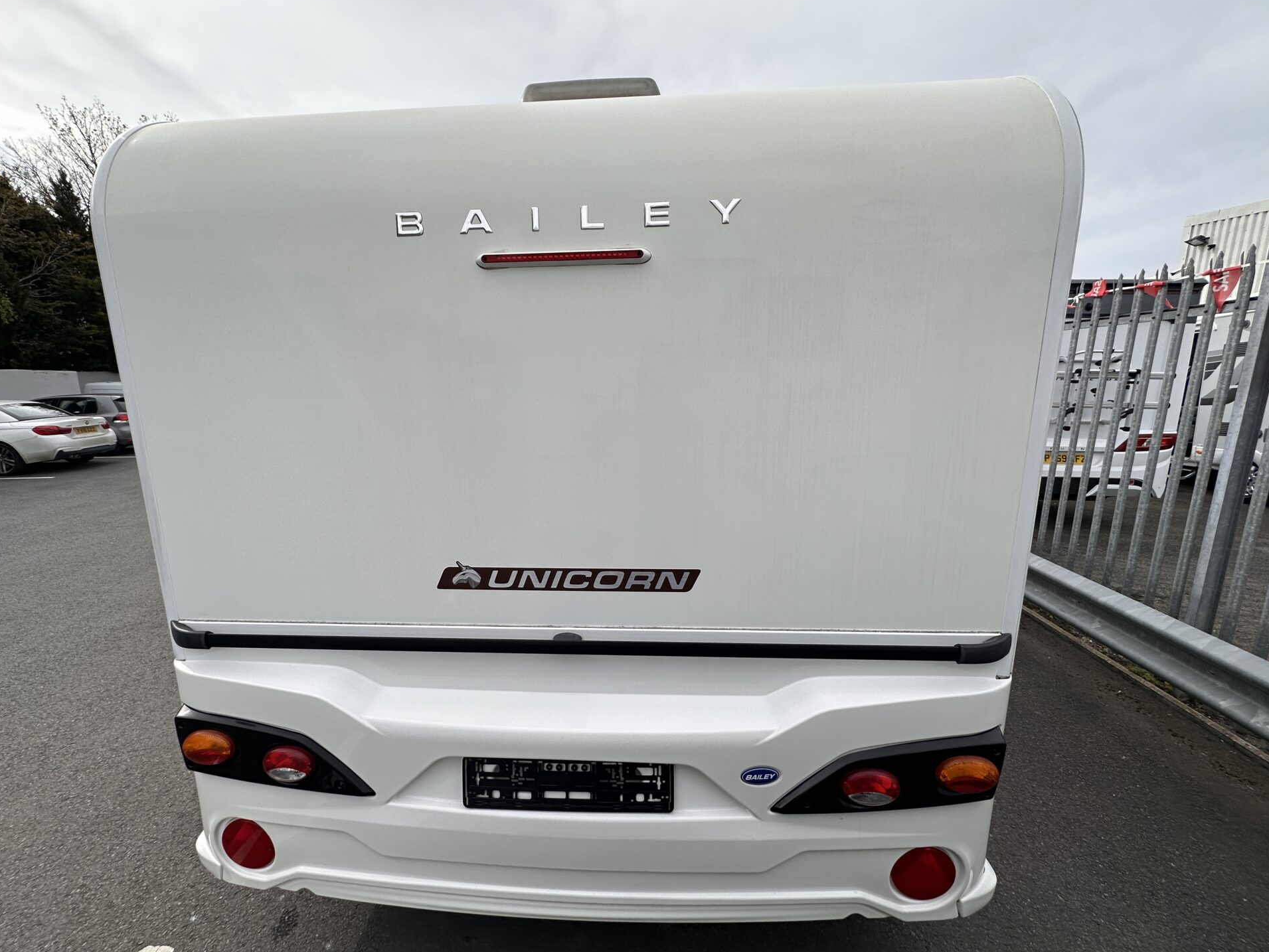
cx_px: 602
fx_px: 550
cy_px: 489
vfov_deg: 81.7
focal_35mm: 15
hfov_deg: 98.1
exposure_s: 1/1742
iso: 40
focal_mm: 2.22
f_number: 2.2
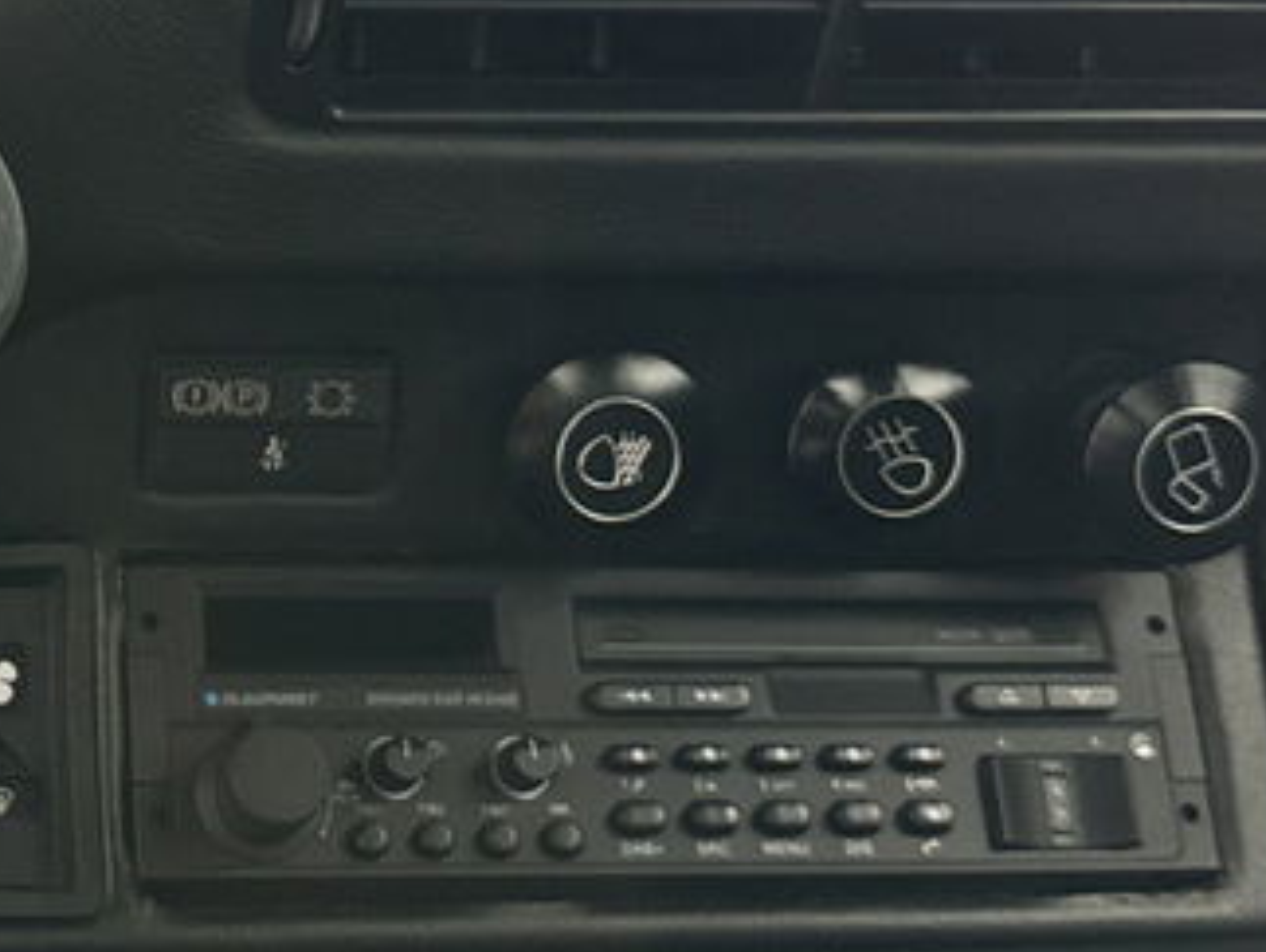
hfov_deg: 24.7
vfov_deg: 19.3
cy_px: 235
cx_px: 63
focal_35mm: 76
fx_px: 2783
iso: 800
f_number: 1.78
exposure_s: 1/40
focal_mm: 6.86
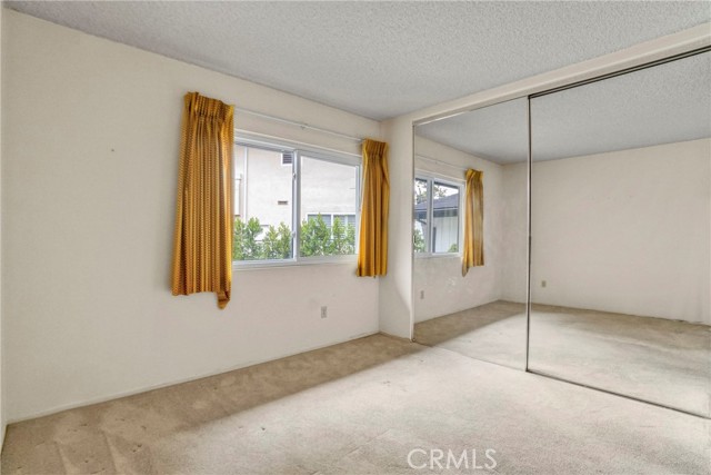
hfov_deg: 100.4
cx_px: 356
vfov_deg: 77.4
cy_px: 238
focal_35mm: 15
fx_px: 296
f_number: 10
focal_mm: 10
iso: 1250
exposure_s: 1/30
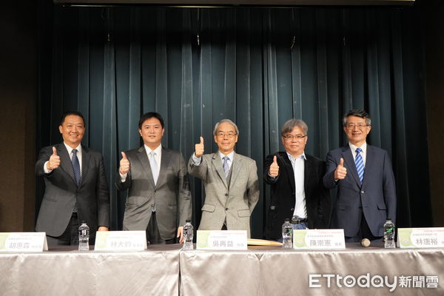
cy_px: 148
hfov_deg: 42.7
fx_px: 567
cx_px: 222
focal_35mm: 46
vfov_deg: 29.2
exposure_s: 1/250
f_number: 4.5
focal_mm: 46
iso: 3200
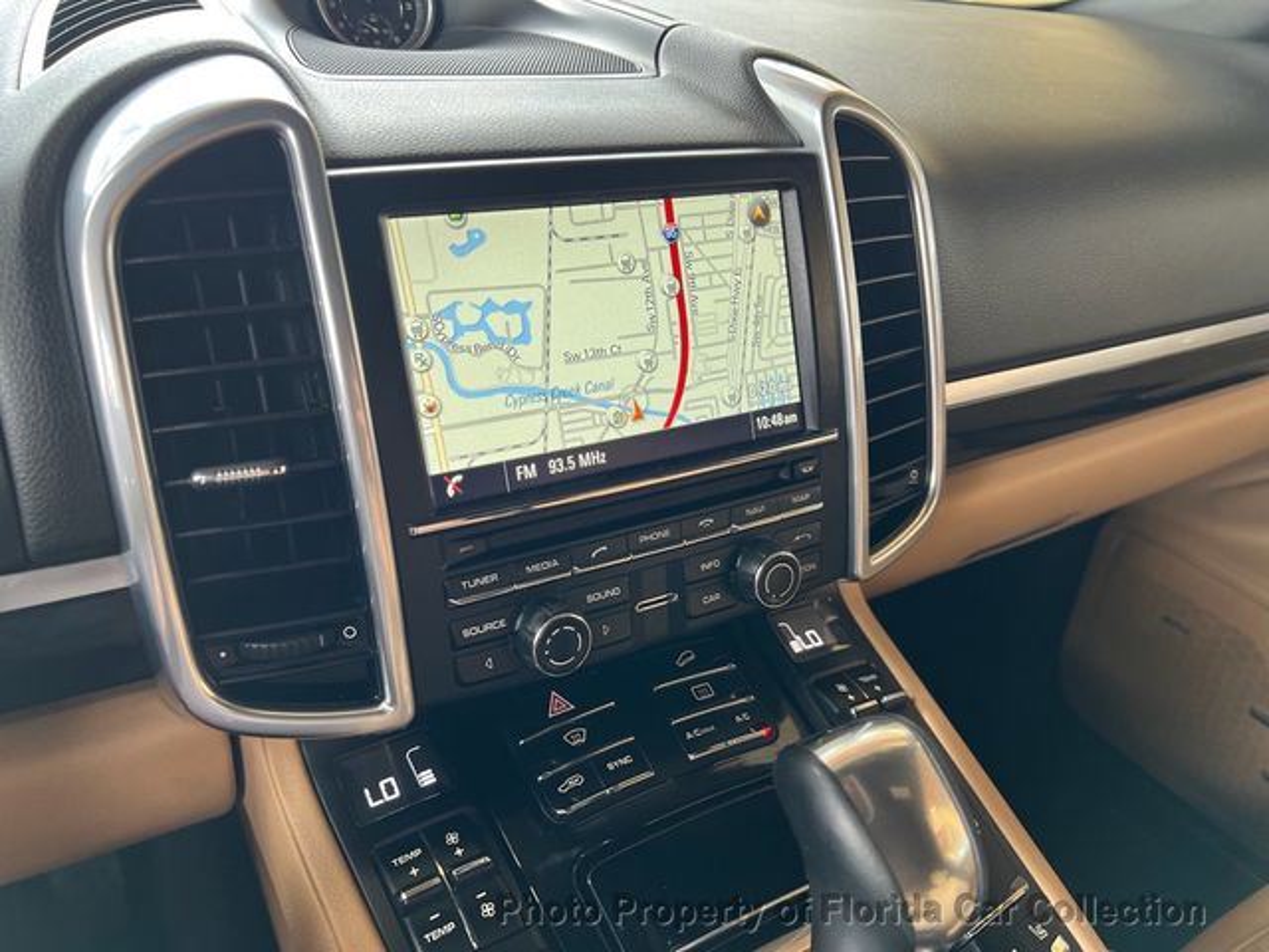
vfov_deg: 53.1
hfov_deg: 67.3
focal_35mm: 26
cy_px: 476
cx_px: 634
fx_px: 953
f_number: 1.5
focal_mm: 5.7
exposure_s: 1/121
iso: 80
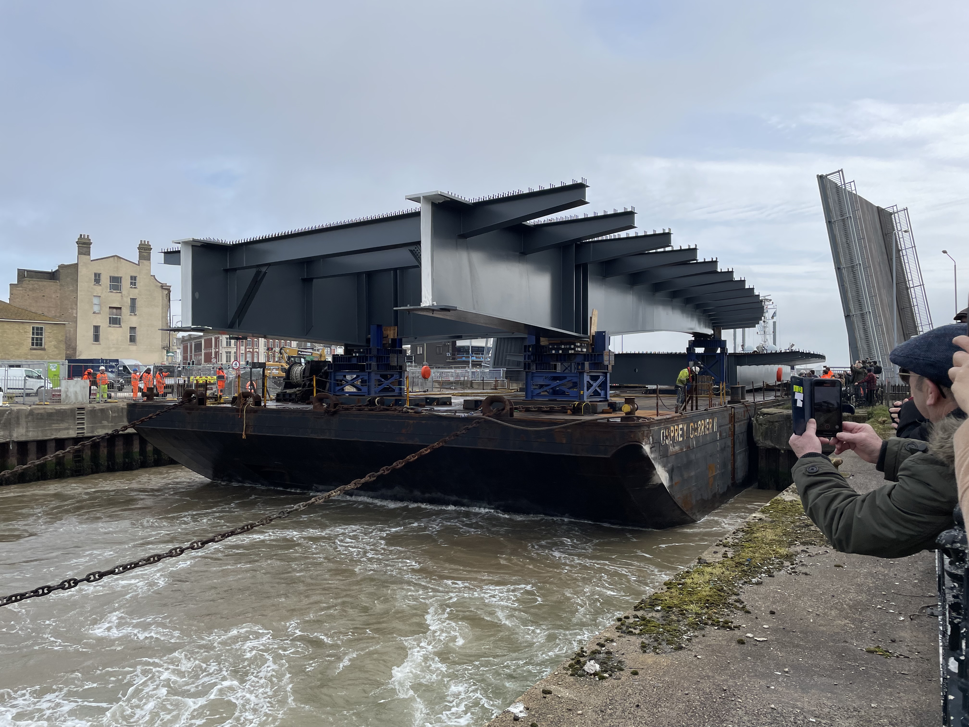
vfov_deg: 53.1
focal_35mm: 26
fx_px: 728
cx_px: 484
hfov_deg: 67.3
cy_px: 364
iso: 32
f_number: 1.6
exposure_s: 1/3610
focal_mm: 4.2
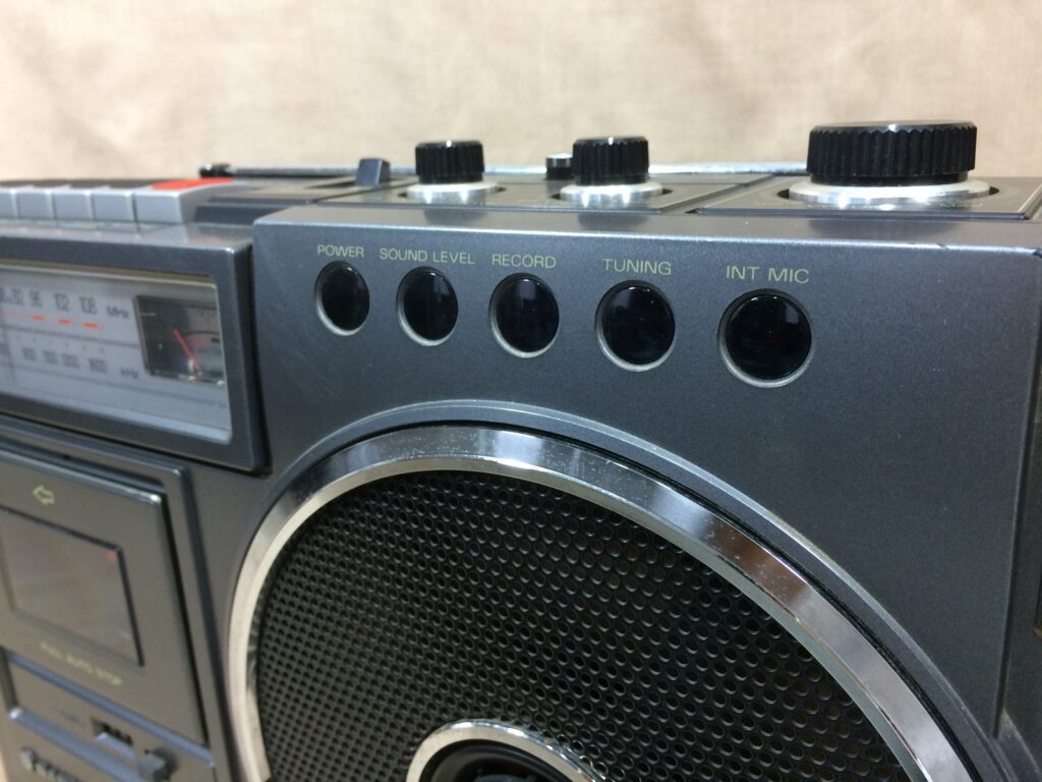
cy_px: 391
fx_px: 873
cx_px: 521
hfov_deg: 61.7
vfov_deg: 48.2
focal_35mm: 29
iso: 80
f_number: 2.2
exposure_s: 1/30
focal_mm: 4.15
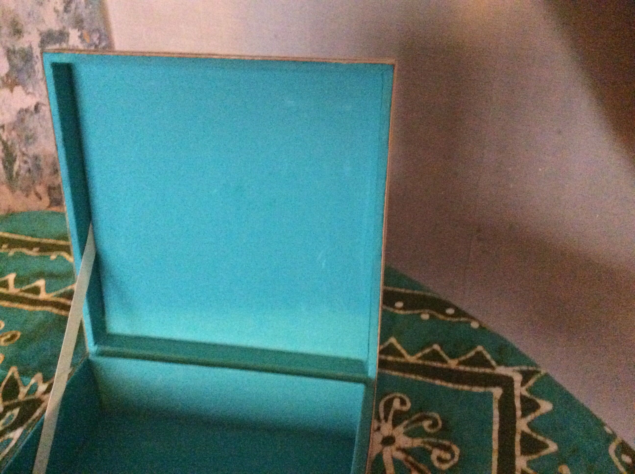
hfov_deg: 56.9
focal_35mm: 32
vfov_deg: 44.1
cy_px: 237
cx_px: 318
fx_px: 586
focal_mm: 3.3
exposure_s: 1/17
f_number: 2.4
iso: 800
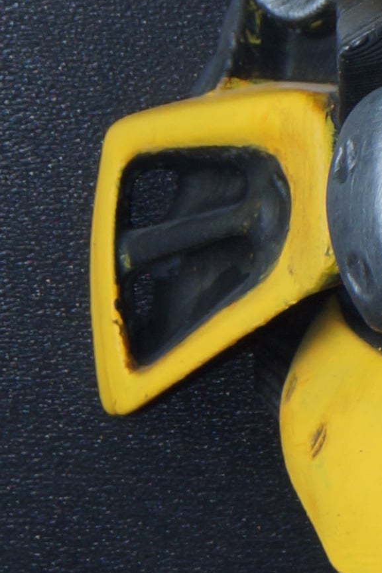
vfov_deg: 4.0
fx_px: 8285
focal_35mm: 520
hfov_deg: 2.6
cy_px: 109
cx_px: 779
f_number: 10
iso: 100
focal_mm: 55
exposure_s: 1/2.5
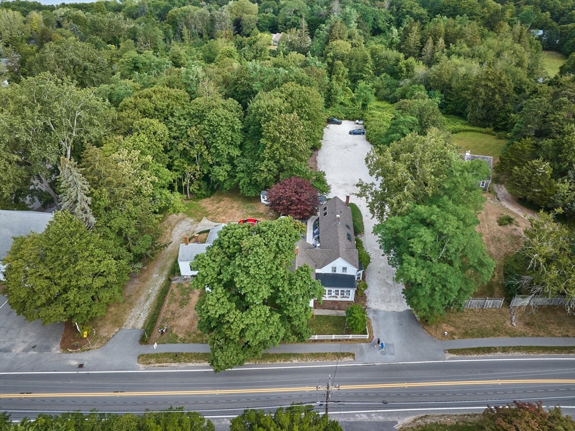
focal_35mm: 24
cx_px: 288
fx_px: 398
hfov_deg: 71.6
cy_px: 216
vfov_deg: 56.8
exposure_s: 1/100
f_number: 7.1
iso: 100
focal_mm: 12.29
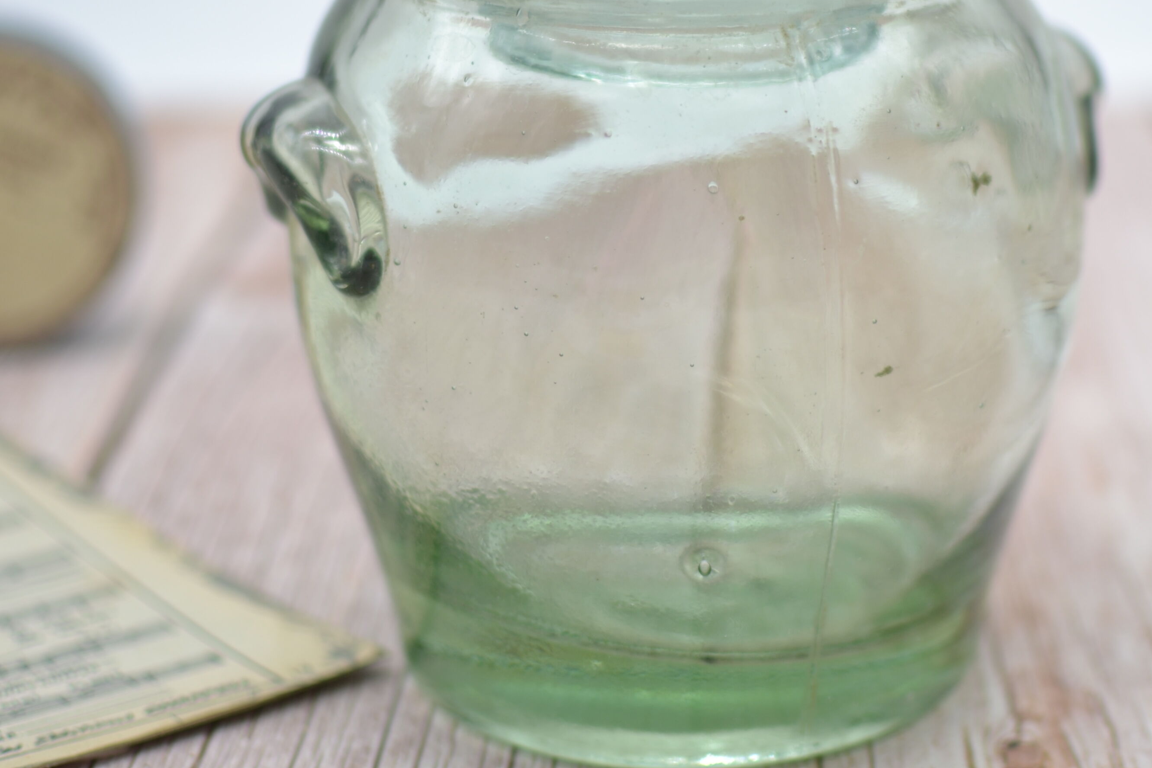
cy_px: 163
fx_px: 2908
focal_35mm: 91
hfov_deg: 22.3
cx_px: 748
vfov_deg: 15.0
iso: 100
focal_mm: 35
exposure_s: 1/400
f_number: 1.8
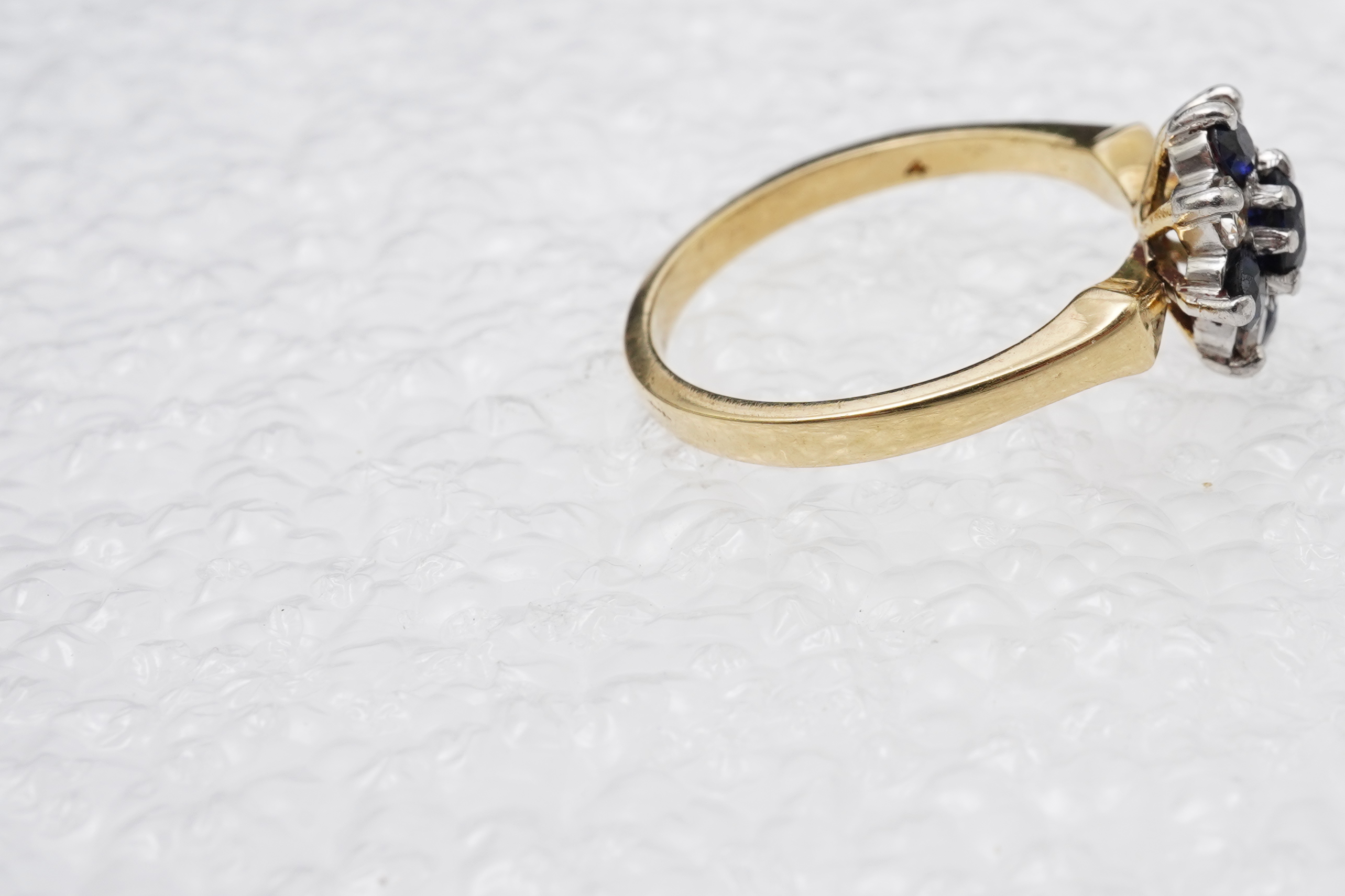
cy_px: 360
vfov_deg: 19.7
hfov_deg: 28.8
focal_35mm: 69
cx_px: 1003
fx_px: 2578
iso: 500
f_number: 22
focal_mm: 30
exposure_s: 1/125
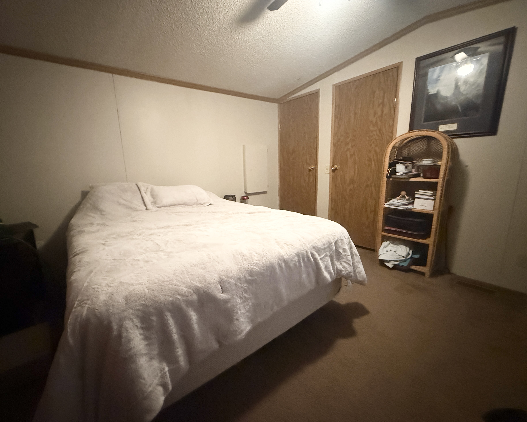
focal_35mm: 15
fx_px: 234
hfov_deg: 96.6
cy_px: 212
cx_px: 244
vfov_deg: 84.0
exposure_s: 1/40
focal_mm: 2.22
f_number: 2.2
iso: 1250
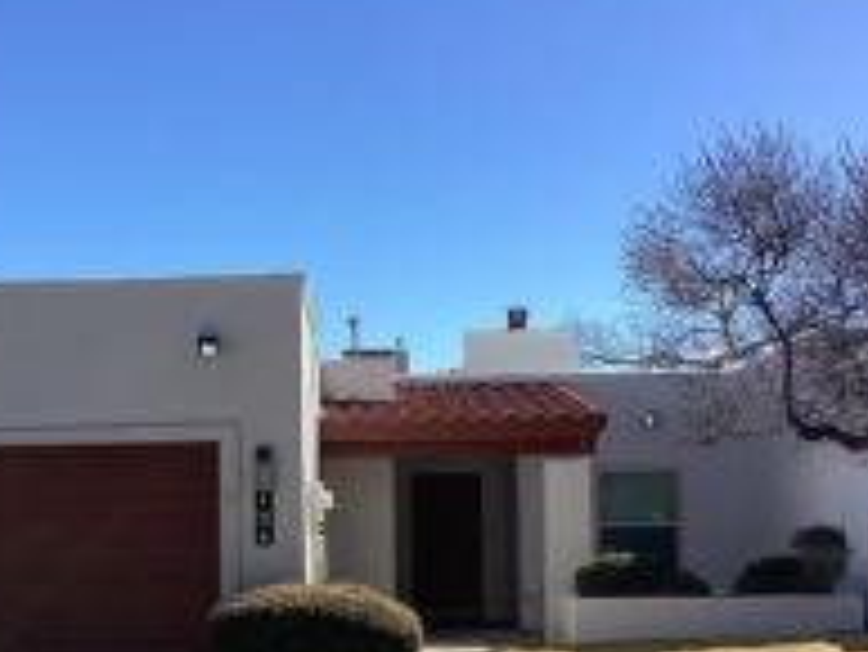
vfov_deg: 22.8
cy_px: 468
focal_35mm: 64
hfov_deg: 29.9
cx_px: 254
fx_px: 1606
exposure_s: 1/1359
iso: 25
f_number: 2.4
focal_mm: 3.3
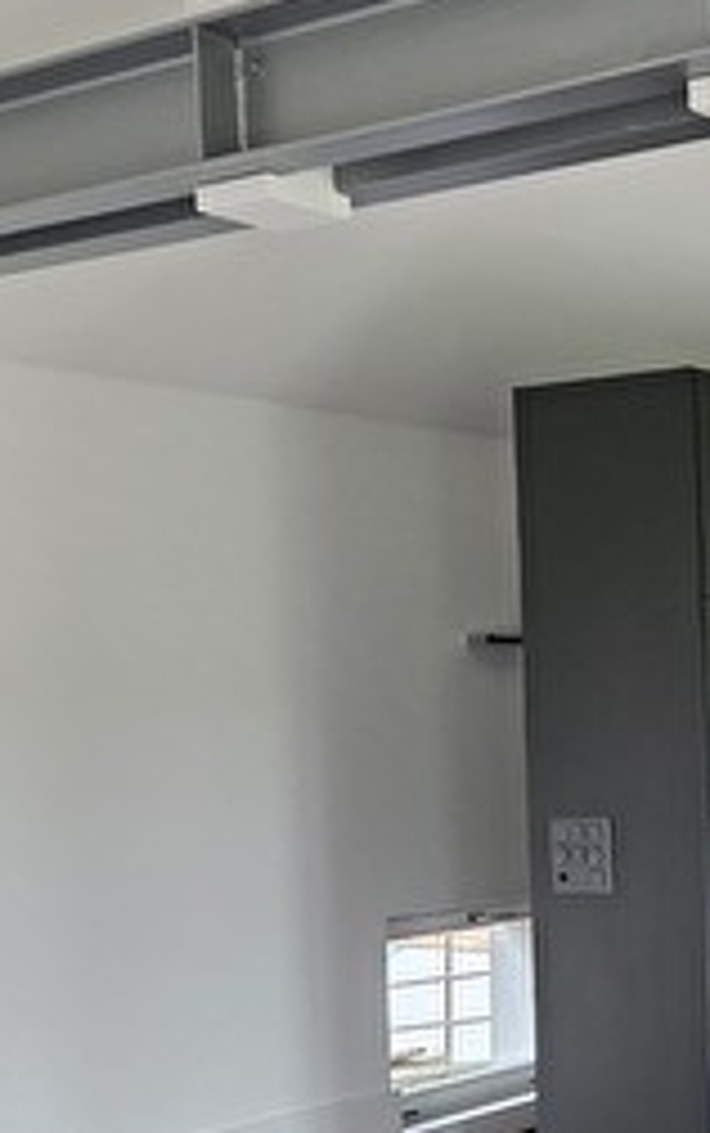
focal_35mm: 58
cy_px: 773
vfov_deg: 34.7
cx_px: 1114
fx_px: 1792
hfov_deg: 19.2
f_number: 1.8
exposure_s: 1/50
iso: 1250
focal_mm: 5.4
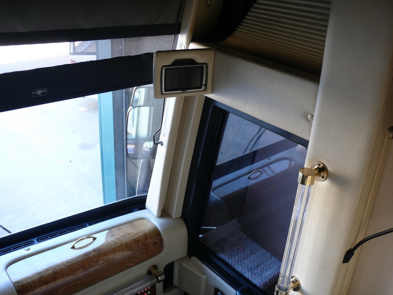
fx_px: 420
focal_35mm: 37
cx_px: 196
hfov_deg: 50.1
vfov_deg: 38.7
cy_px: 148
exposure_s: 1/30
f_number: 2.8
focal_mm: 7.9
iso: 100
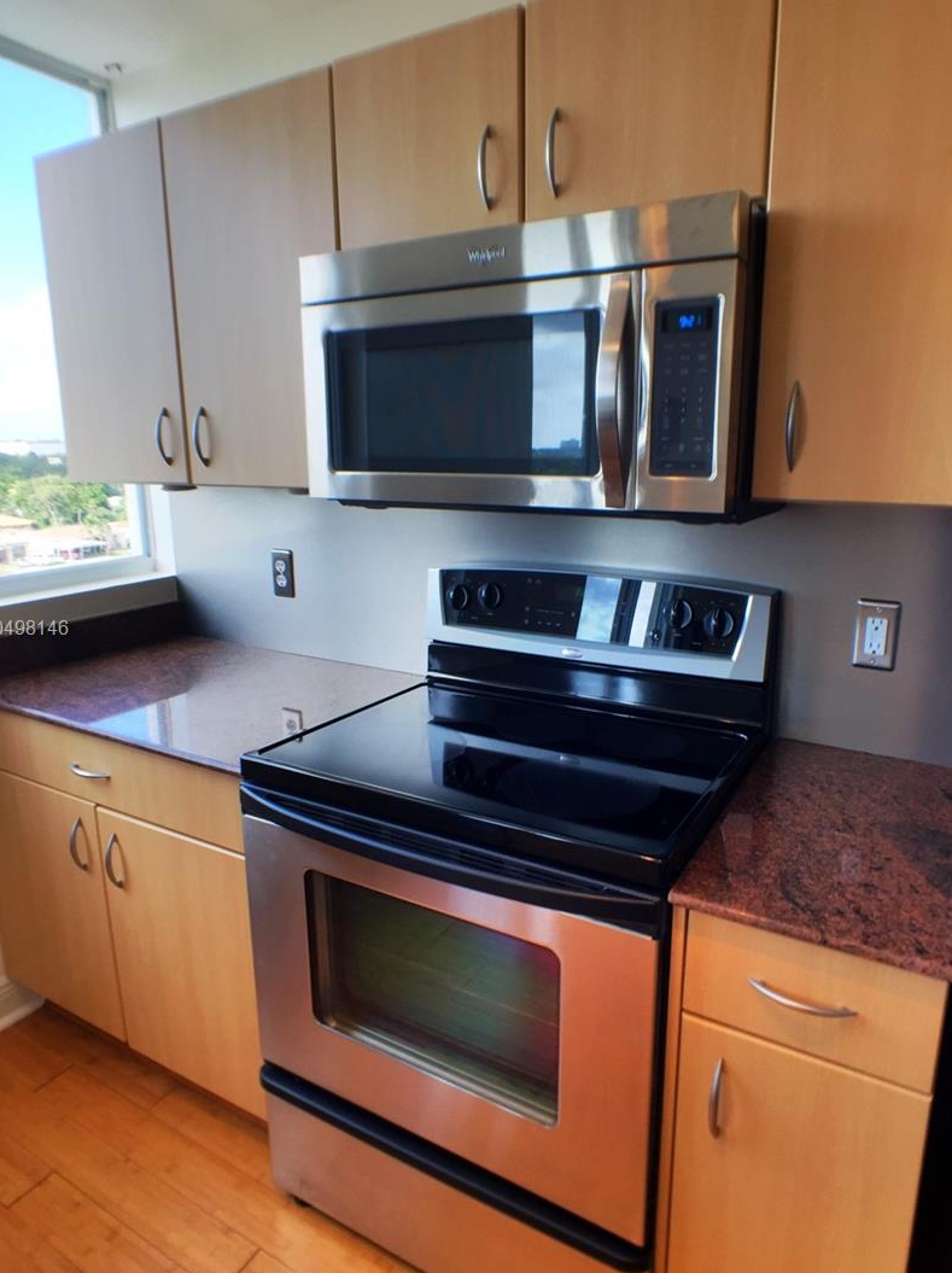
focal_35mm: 33
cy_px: 630
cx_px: 507
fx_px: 1212
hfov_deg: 42.9
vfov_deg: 55.4
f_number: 2.2
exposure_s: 1/295
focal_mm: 4.15
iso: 32
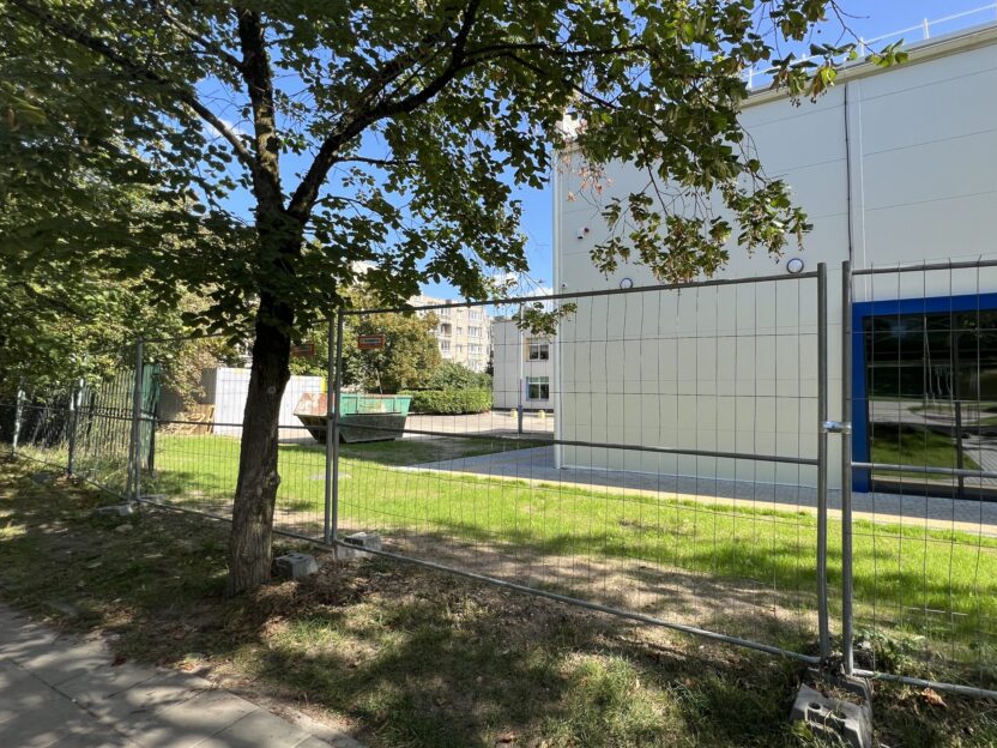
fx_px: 461
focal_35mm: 16
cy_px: 364
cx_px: 568
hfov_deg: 93.9
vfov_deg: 78.1
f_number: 1.8
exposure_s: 1/690
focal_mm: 1.57
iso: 32
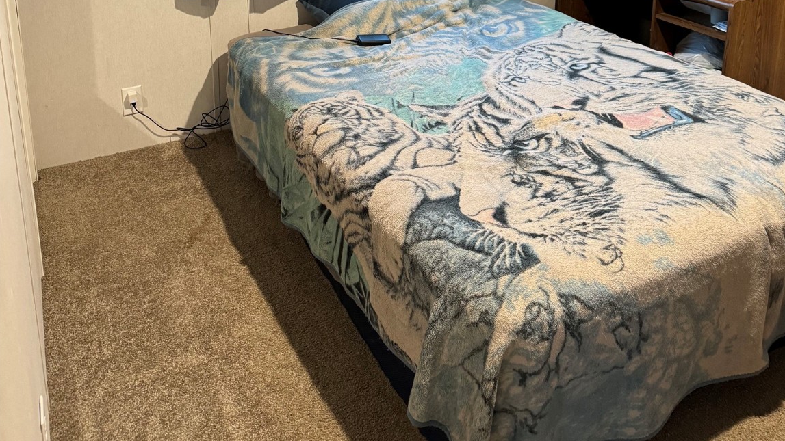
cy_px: -50
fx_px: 728
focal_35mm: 35
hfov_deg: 56.6
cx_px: 393
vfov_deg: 30.1
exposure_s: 1/60
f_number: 1.78
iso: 400
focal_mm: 6.76
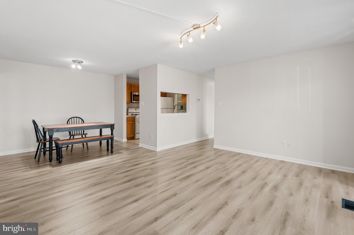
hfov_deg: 96.8
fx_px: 157
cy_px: 118
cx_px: 177
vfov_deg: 73.7
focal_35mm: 16
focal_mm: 16
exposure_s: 1/5
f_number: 8
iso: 200
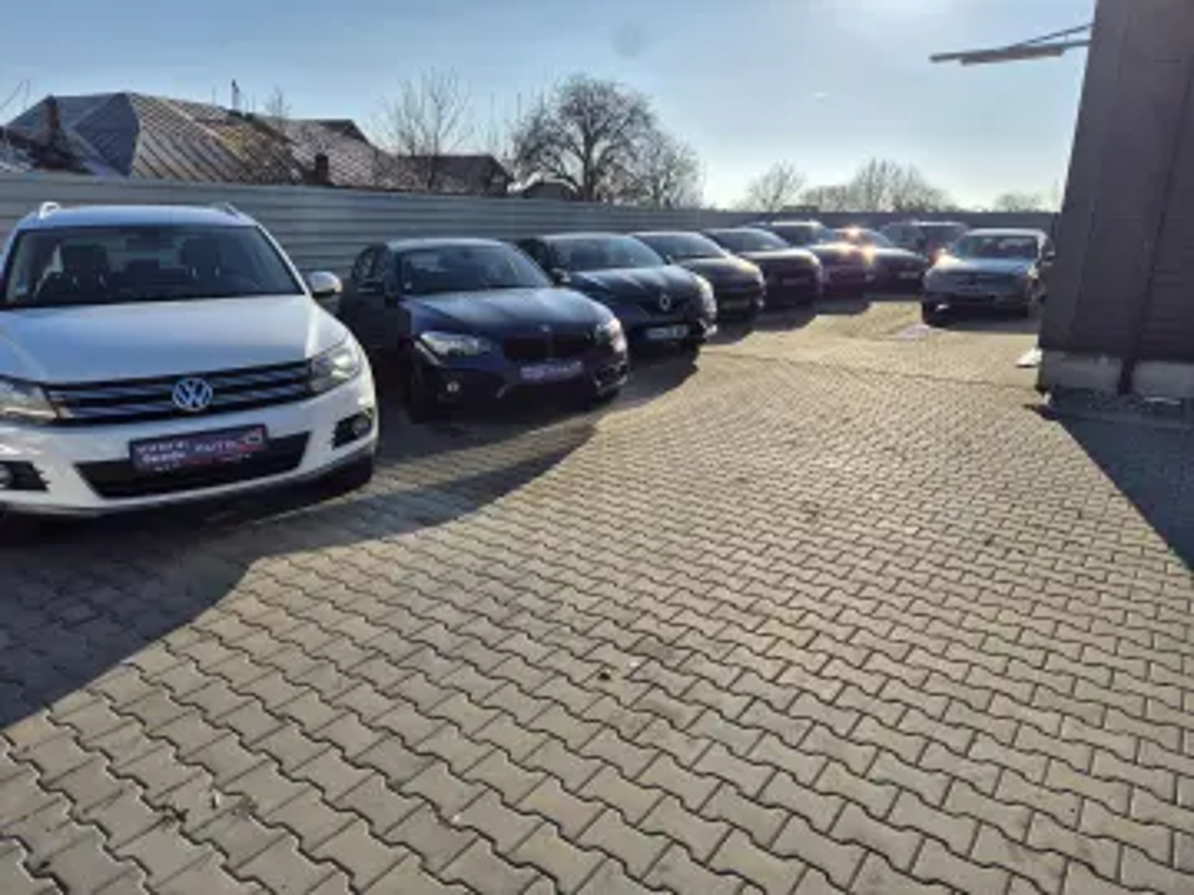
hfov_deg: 73.9
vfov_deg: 58.9
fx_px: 793
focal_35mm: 23
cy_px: 448
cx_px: 597
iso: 25
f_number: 1.8
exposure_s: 1/3352
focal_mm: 5.4
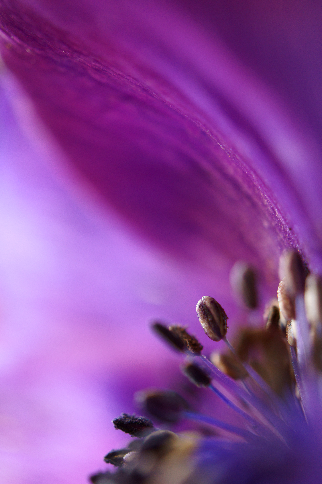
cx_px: 161
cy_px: 242
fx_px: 604
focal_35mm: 45
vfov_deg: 43.6
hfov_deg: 29.8
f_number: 3.5
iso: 400
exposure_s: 1/50
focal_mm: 30
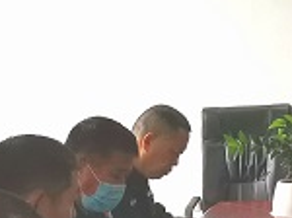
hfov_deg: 13.9
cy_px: 52
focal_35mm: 137
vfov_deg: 10.8
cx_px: 364
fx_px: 1154
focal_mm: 4.75
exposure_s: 1/120
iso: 400
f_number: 1.8
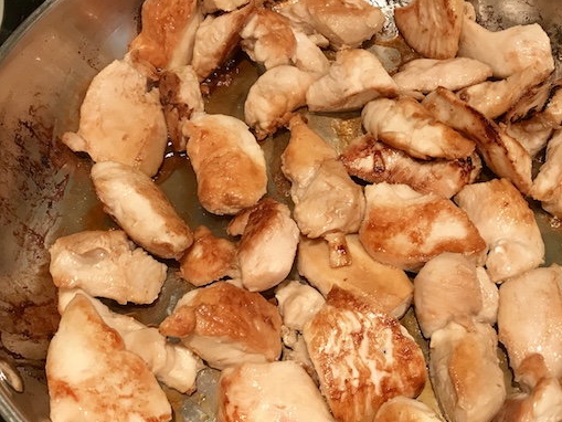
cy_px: 231
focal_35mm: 44
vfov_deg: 32.9
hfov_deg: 42.7
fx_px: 715
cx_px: 343
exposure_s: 1/24
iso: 40
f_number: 1.8
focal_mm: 3.99
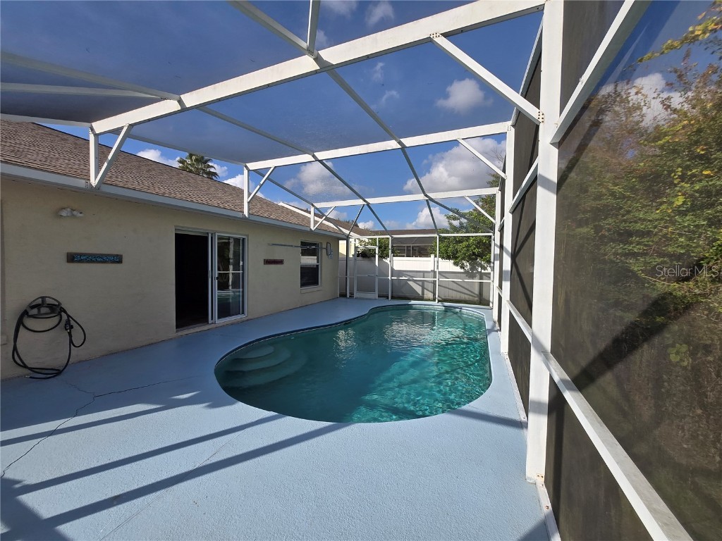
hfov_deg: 106.2
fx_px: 271
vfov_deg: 89.9
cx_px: 361
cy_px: 270
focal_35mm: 13
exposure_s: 1/866
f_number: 2.2
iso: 25
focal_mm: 1.7
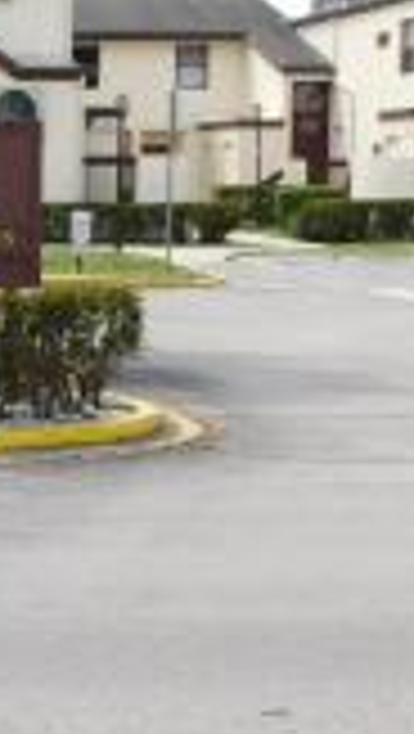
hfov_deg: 12.0
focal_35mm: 96
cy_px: 302
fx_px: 1869
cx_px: -243
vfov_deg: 22.2
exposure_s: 1/800
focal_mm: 6.3
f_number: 3.5
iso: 125
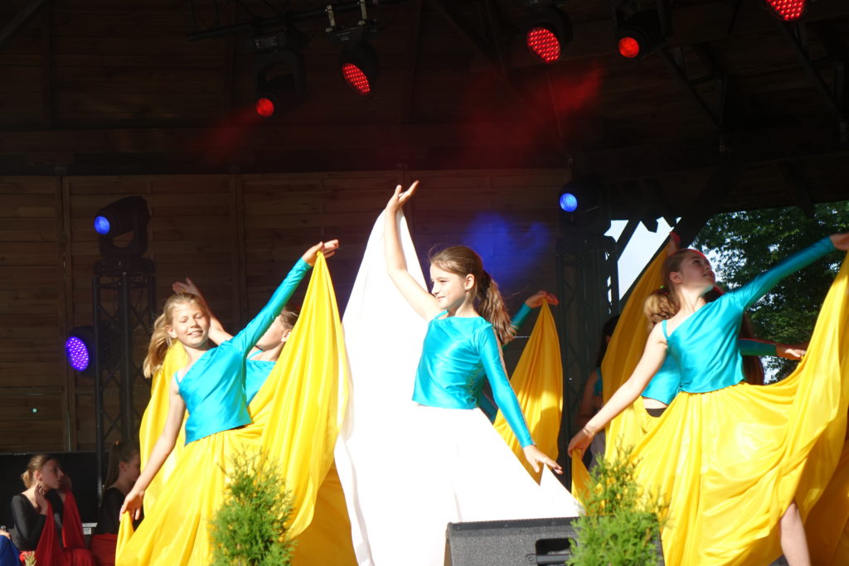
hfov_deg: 20.4
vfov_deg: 13.7
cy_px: 283
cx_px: 424
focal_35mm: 100
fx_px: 2359
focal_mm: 36.77
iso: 125
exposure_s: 1/320
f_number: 4
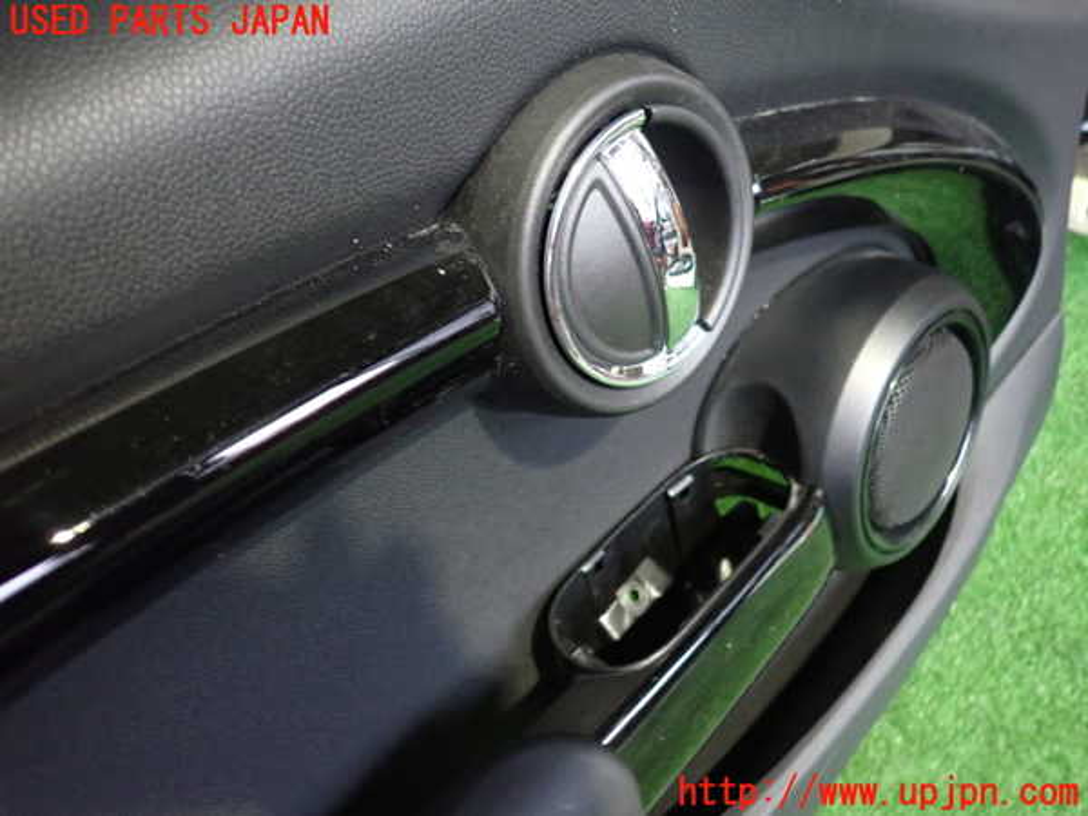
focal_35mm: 25
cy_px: 408
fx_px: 786
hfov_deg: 69.4
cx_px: 544
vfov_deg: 54.9
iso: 800
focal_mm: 4.5
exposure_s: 1/20
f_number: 2
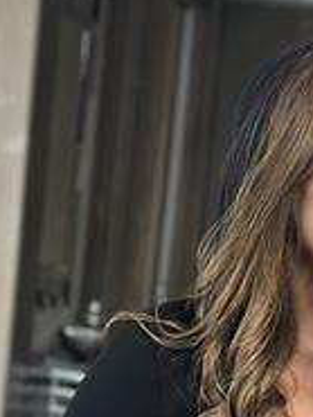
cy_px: 485
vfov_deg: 14.6
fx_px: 1578
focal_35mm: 131
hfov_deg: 11.3
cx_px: 272
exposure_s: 1/40
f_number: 1.78
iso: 400
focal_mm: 6.86
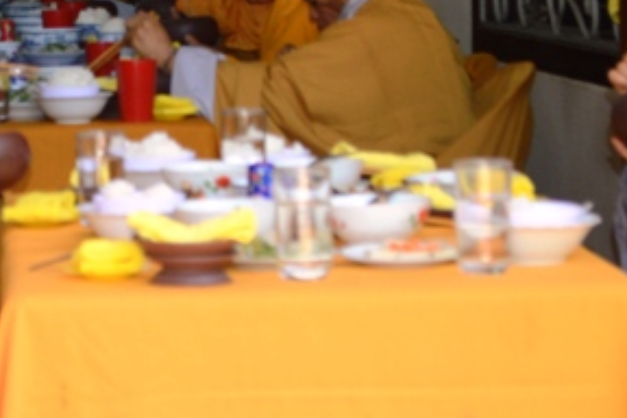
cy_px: 118
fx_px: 2786
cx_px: 2
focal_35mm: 160
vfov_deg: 8.6
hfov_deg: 12.7
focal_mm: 48
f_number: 7.1
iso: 450
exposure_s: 1/80
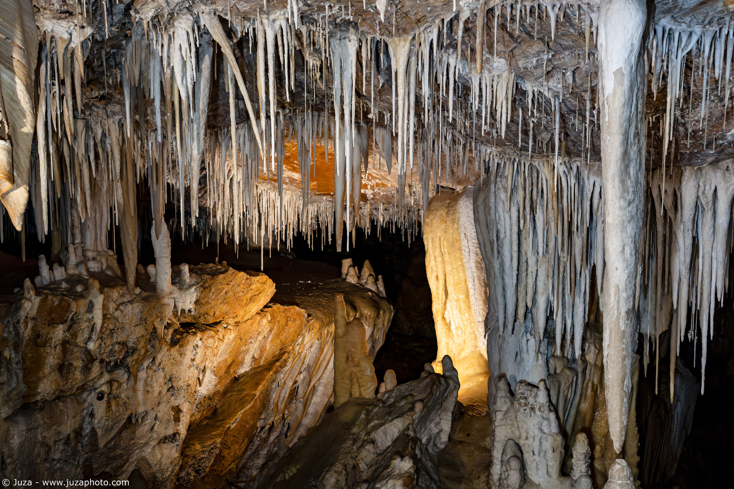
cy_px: 244
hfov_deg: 38.2
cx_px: 367
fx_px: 1060
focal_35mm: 52
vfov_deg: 26.0
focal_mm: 52
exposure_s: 1/200
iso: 6400
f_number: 8
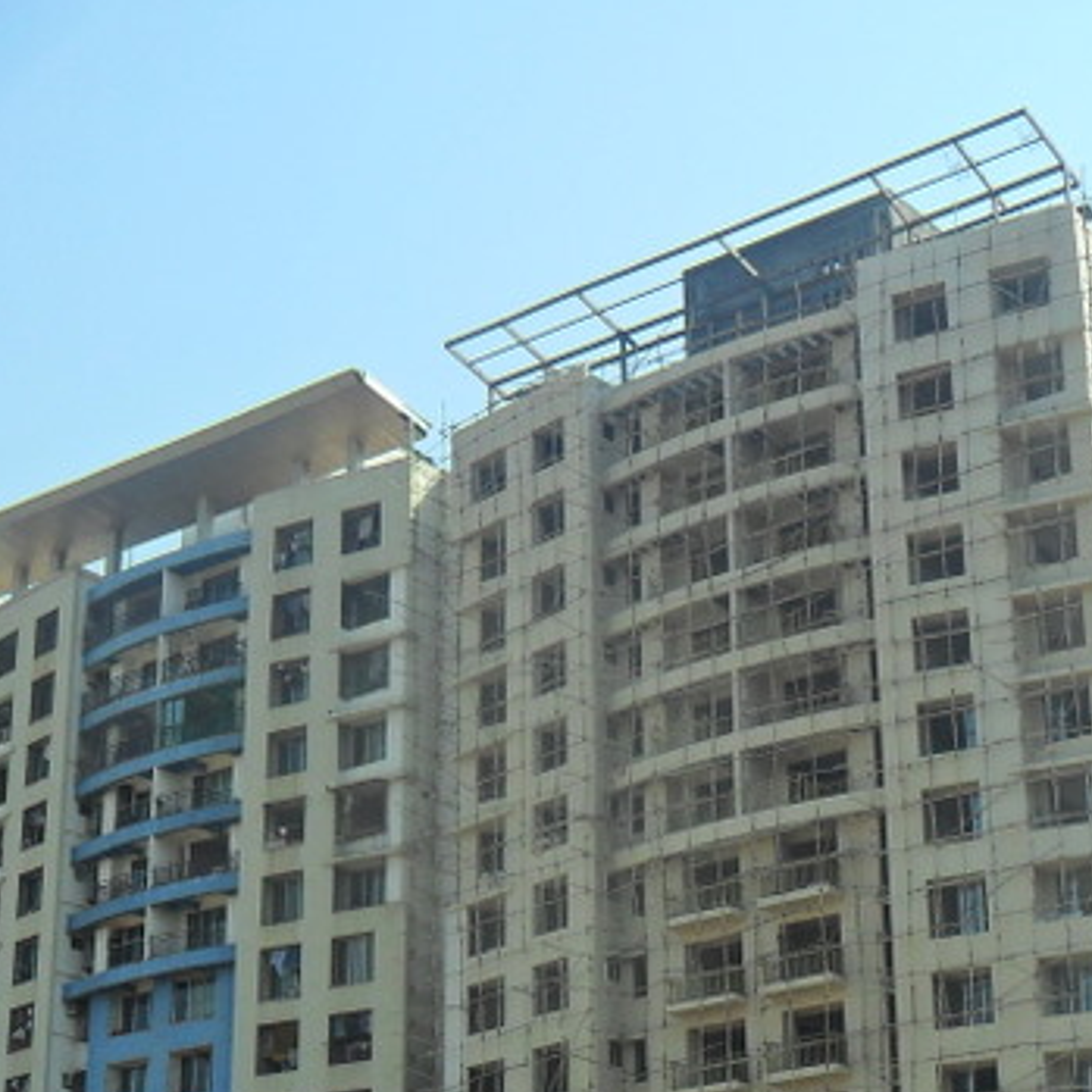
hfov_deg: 23.0
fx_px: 2677
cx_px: 482
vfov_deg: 22.9
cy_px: 748
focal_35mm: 75
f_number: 4
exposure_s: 1/750
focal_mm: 6.6
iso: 100
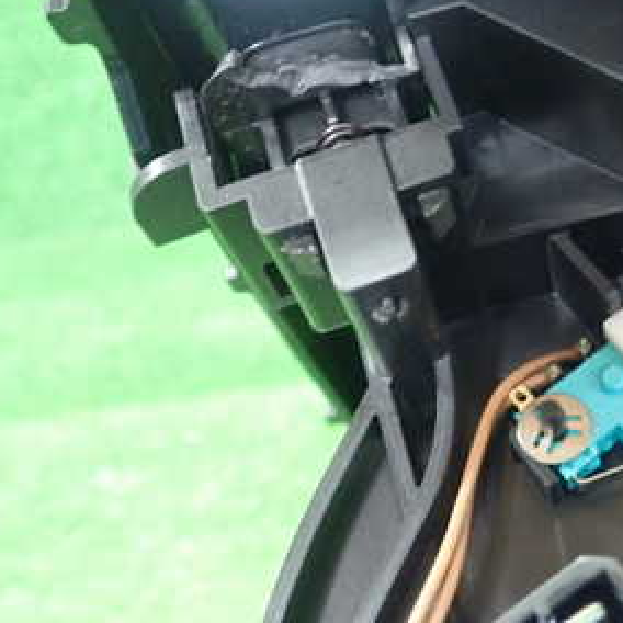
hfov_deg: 29.5
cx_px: 535
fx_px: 1140
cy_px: 274
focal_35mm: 56
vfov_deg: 30.5
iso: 800
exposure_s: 1/60
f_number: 2.3
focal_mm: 5.5
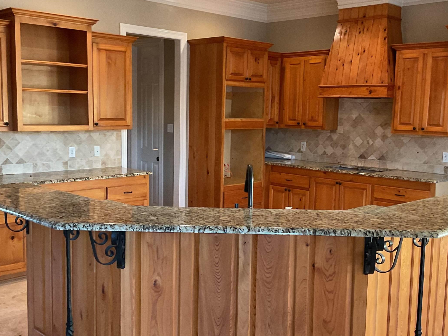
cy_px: 172
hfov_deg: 43.8
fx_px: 557
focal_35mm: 43
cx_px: 229
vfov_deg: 33.6
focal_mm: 3
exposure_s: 1/60
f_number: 1.8
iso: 160
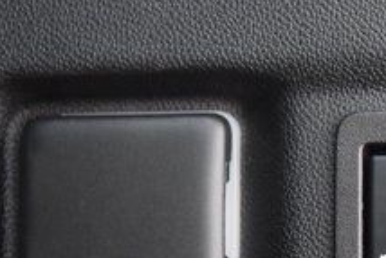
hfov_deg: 9.1
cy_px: 225
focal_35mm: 224
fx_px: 2403
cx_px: 427
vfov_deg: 6.1
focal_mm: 50
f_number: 2.8
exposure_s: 1/5
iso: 1600
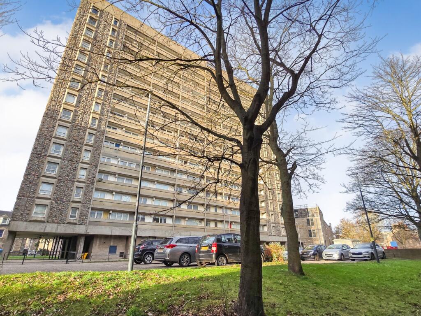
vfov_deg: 89.9
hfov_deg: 106.2
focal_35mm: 13
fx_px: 158
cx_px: 210
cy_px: 158
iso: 50
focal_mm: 2.2
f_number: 2.2
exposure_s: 1/560
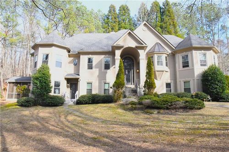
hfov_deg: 73.8
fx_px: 153
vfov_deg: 53.1
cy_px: 76
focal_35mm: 24
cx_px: 114
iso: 6400
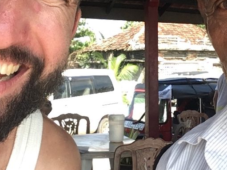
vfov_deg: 20.5
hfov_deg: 27.3
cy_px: 37
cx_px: 147
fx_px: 465
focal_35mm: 71
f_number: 2.4
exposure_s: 1/370
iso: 50
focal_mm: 2.15
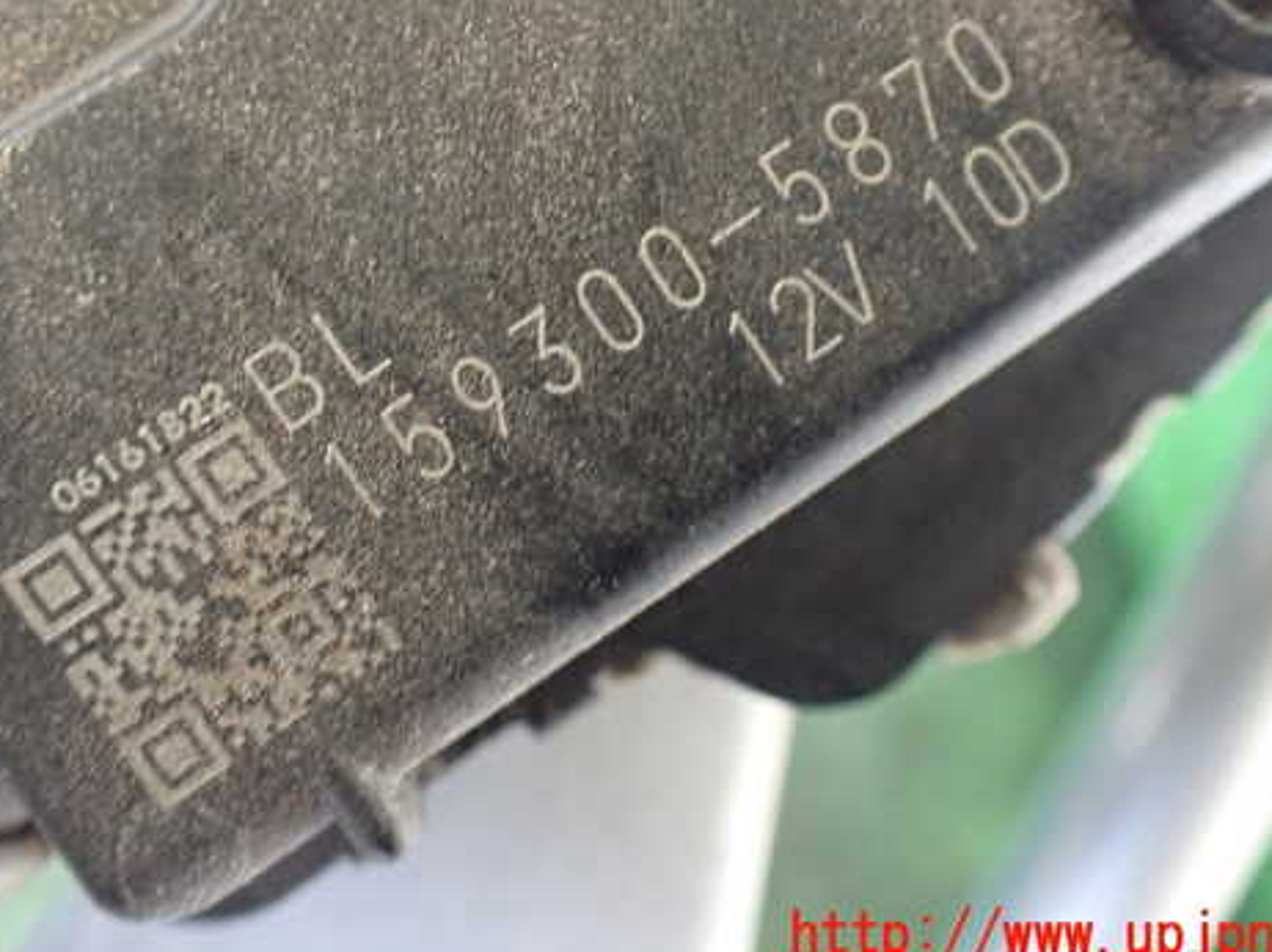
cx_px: 586
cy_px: 352
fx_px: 1432
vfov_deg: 36.6
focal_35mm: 39
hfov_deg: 47.8
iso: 1000
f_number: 2.3
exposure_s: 1/30
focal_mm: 5.4
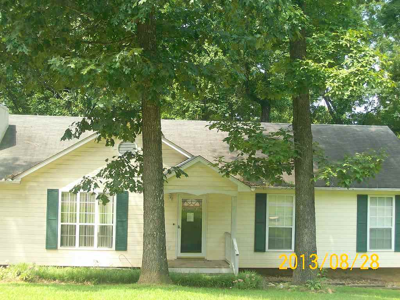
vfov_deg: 26.1
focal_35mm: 56
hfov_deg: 34.3
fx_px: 647
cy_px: 150
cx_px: 200
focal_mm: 9.4
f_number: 3.4
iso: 80
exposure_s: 1/204
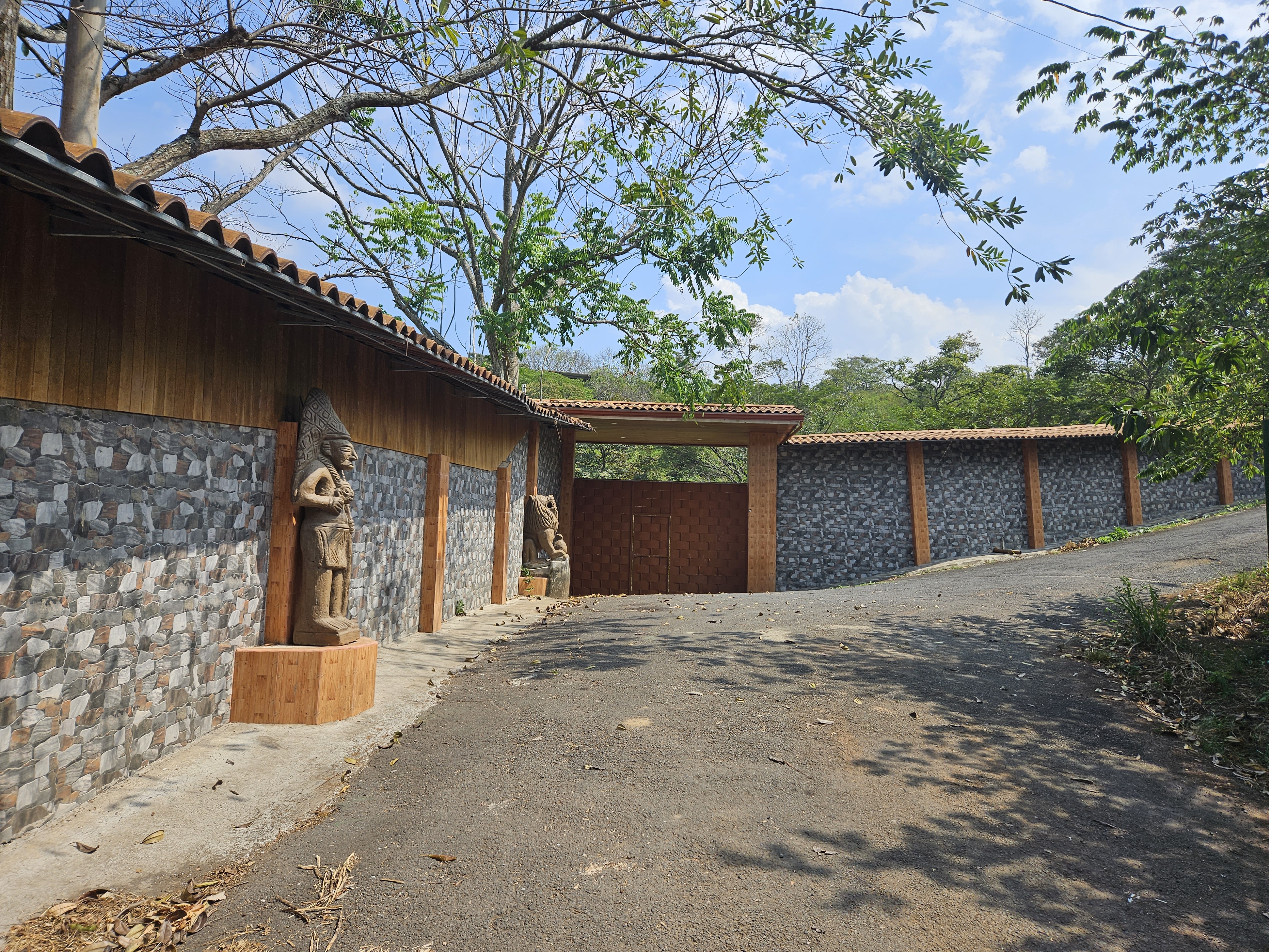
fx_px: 843
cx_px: 634
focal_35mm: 23
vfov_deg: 58.9
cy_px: 476
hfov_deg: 73.9
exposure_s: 1/1814
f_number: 1.8
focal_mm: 5.4
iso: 25
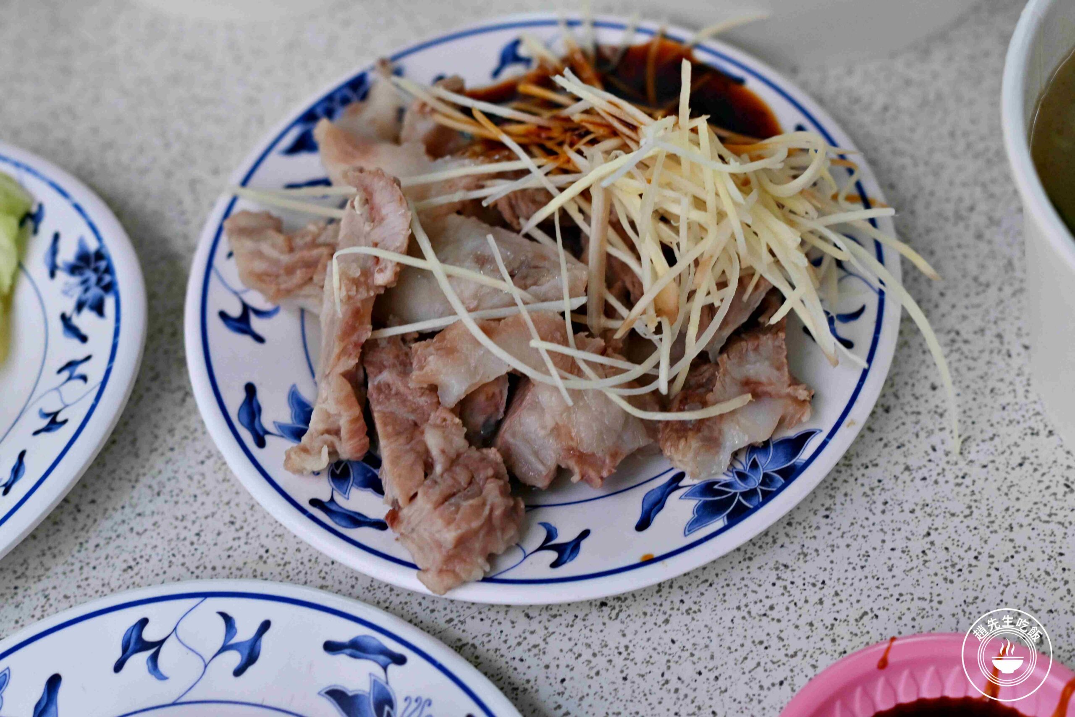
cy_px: 358
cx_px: 538
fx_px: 2240
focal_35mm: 75
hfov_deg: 27.0
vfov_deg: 18.2
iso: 640
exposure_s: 1/160
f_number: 3.2
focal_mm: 50
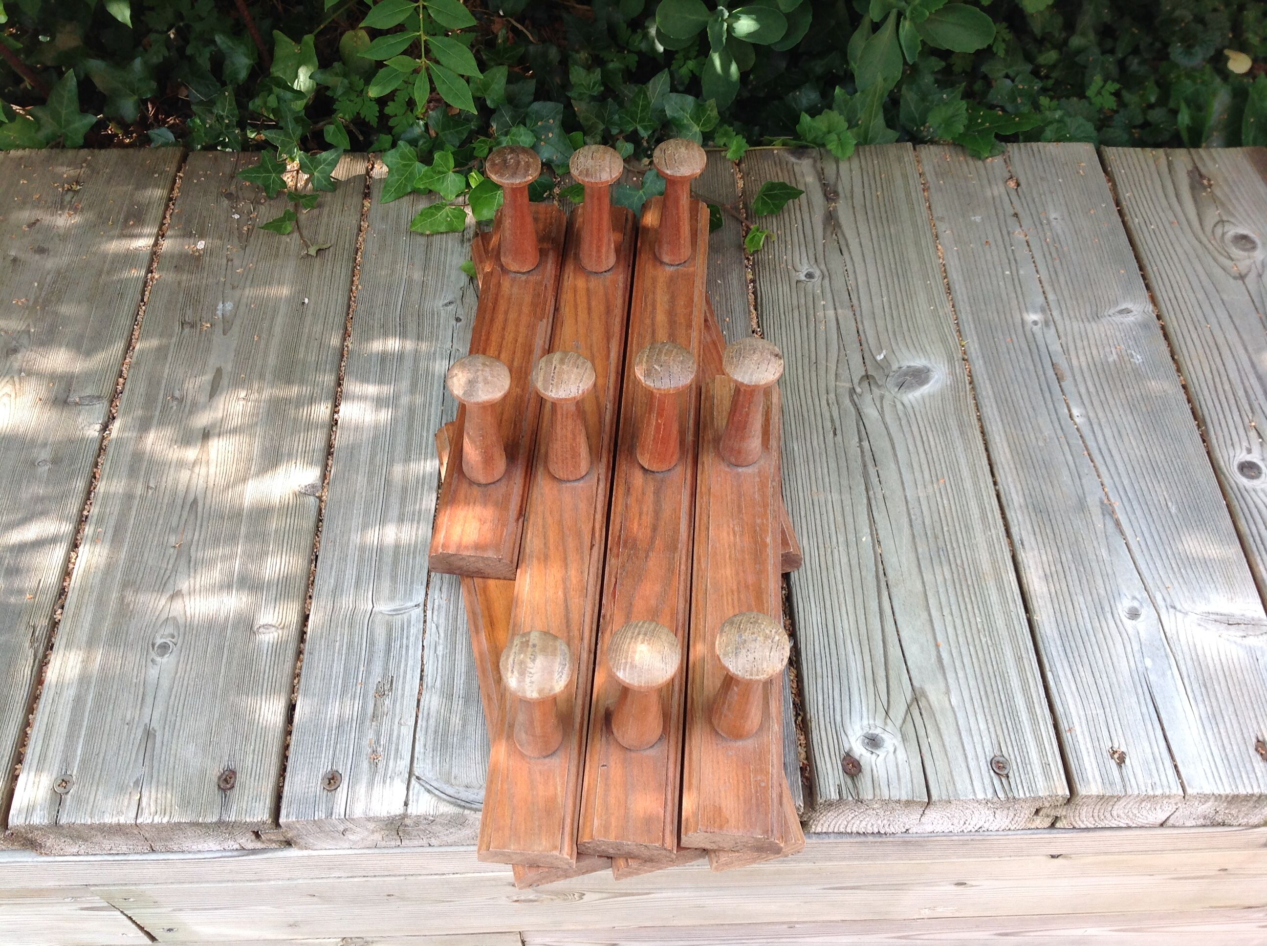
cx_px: 634
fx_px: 1279
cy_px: 473
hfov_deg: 52.7
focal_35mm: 35
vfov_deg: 40.6
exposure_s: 1/150
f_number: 2.4
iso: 50
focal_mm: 4.28
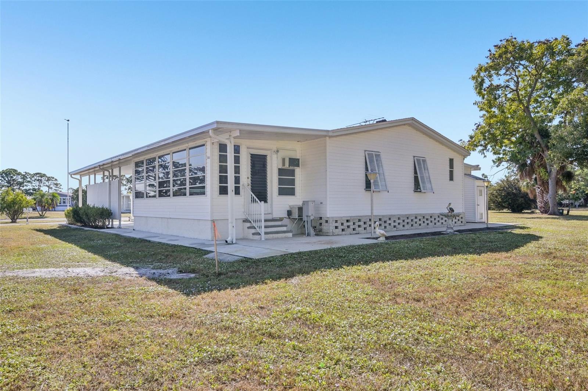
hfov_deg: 76.2
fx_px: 375
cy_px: 196
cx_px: 294
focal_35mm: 23
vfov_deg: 55.0
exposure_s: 1/1250
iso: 400
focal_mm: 23
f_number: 8
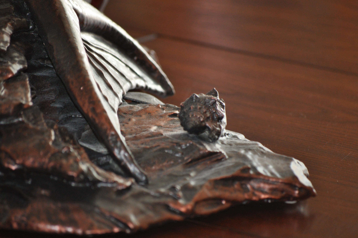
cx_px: 179
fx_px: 2980
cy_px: 119
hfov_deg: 6.9
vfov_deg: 4.6
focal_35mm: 300
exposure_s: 1/60
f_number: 5.6
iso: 1000
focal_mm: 200
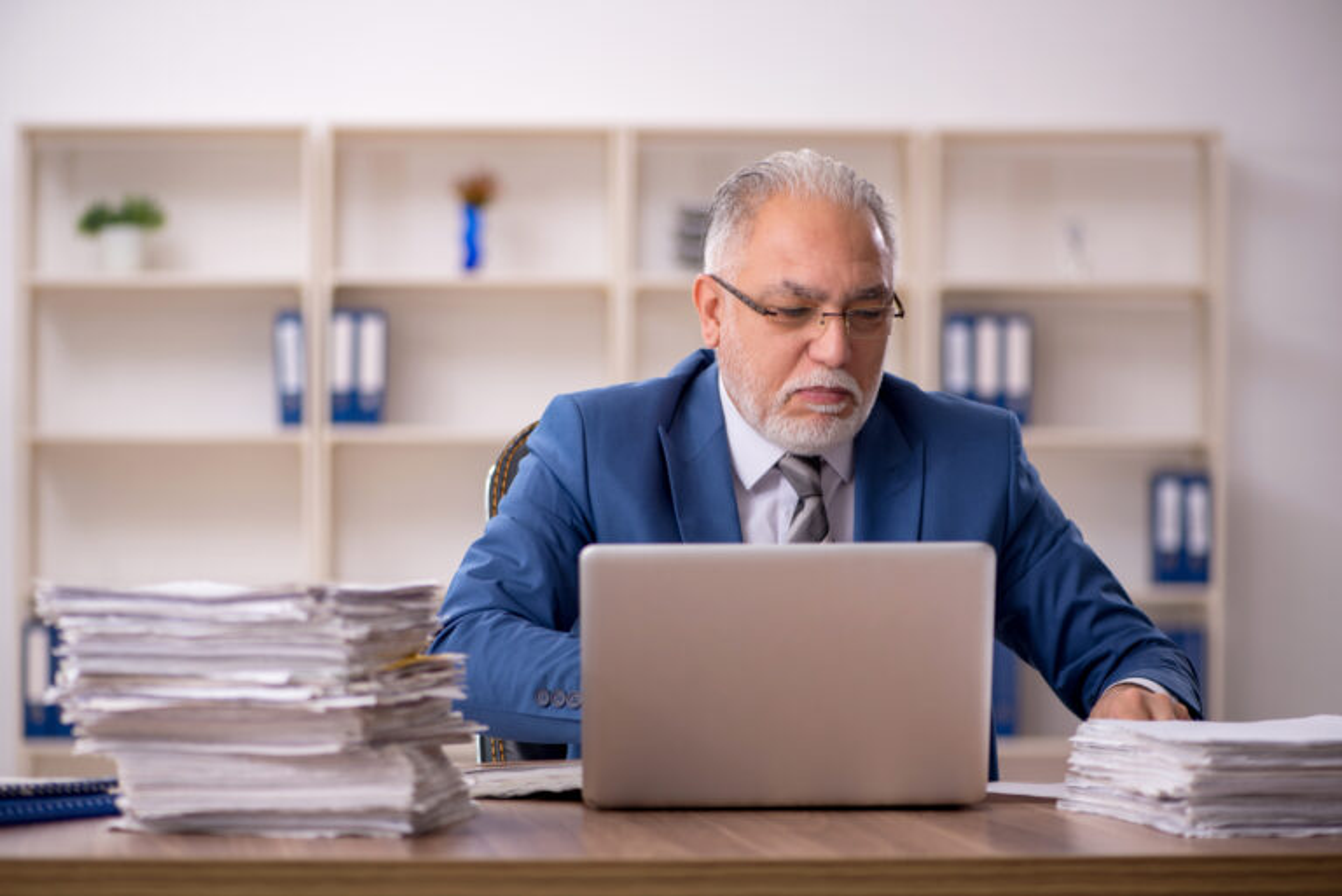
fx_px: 3916
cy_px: 448
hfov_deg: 19.4
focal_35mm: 105
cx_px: 671
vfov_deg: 13.1
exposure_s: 1/125
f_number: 4
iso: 100
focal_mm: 105
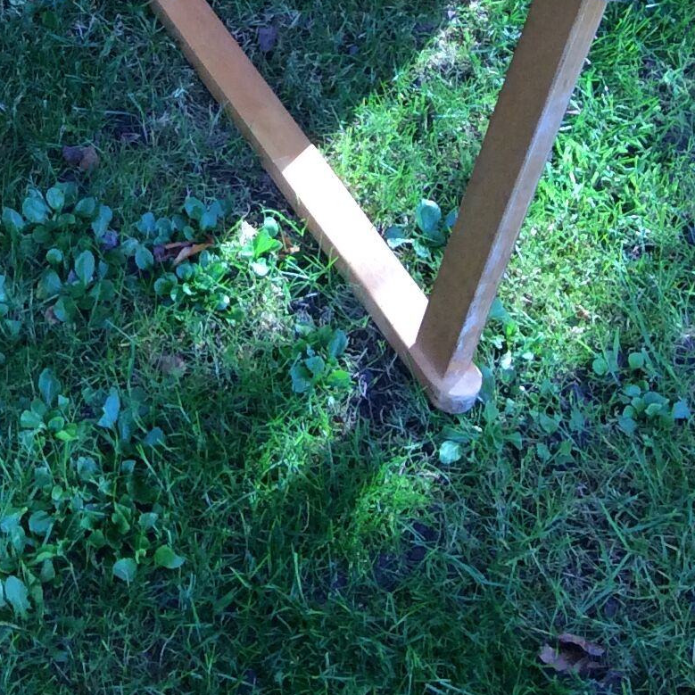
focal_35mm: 94
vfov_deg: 17.8
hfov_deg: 18.1
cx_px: 24
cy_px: -86
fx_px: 2135
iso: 50
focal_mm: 3.3
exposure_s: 1/100
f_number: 2.4
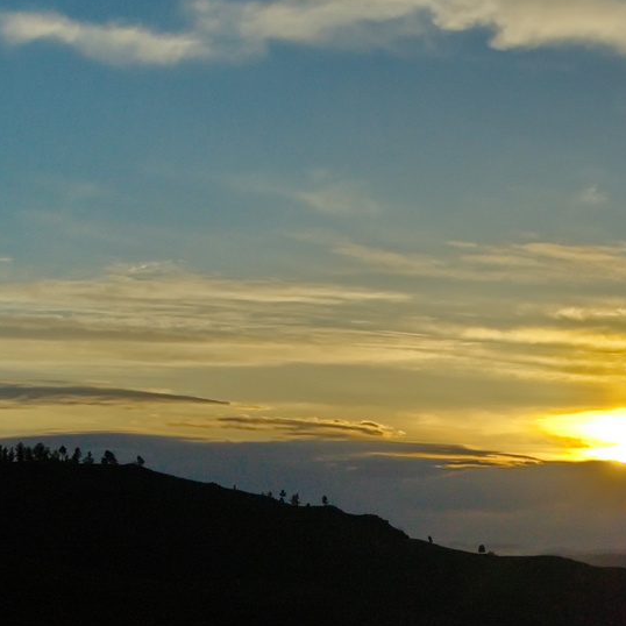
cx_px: 570
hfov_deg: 14.8
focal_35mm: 116
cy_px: 408
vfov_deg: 15.0
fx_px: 2376
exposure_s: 1/4000
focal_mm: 35
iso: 400
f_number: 8
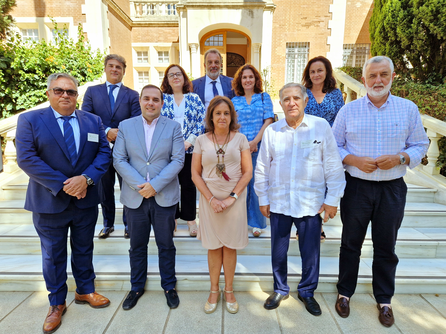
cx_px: 223
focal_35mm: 23
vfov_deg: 58.9
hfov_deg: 73.9
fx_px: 296
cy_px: 167
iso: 50
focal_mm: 5.4
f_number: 1.8
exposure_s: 1/435
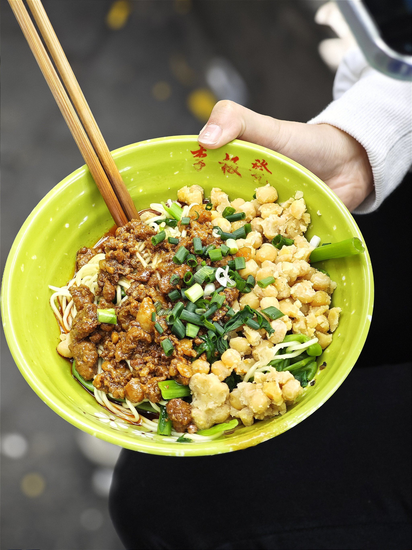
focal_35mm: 75
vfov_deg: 26.0
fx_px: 1190
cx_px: 206
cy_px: 275
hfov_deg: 19.6
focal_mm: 12.28
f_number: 1.8
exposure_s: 1/118
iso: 50
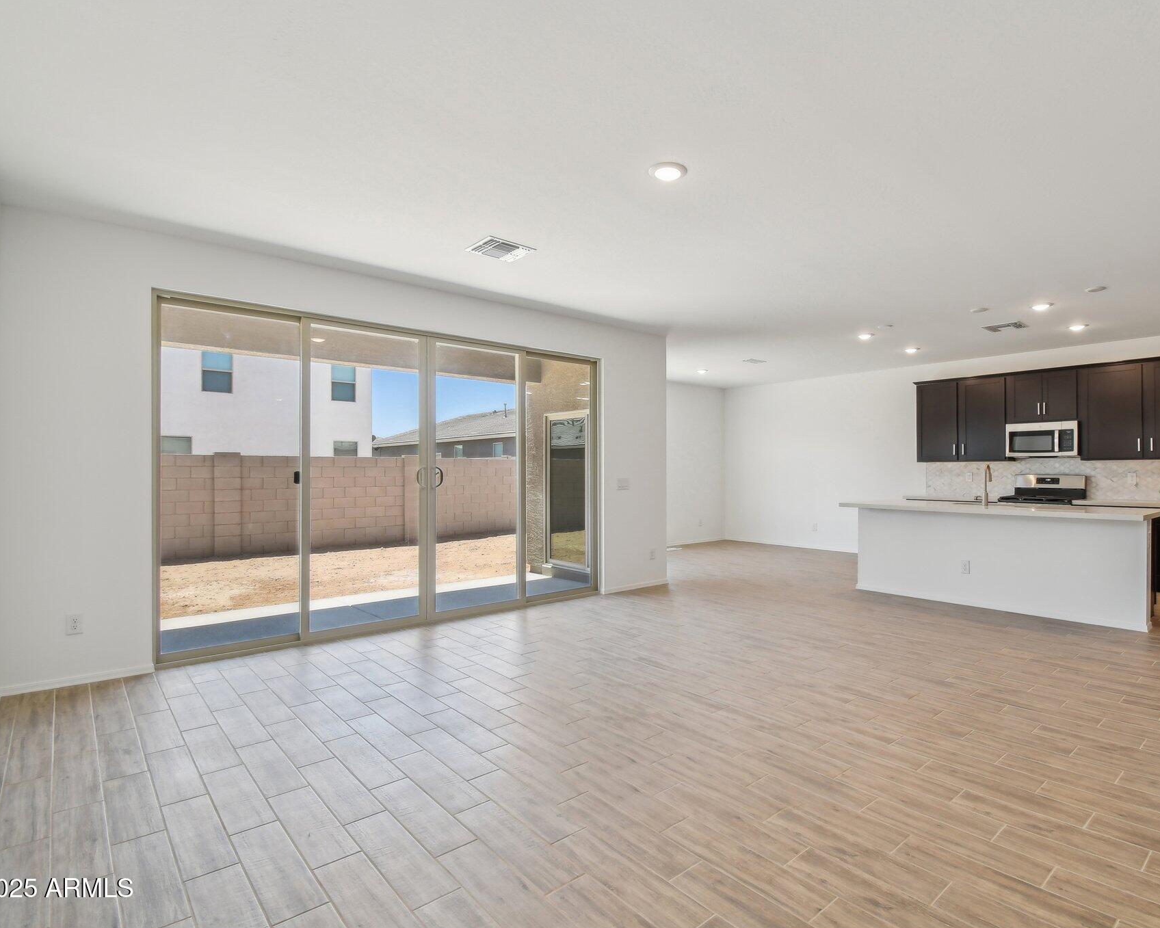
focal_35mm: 17
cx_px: 676
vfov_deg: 77.0
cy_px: 464
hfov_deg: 88.9
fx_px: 584
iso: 400
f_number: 8
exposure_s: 1/40
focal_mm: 10
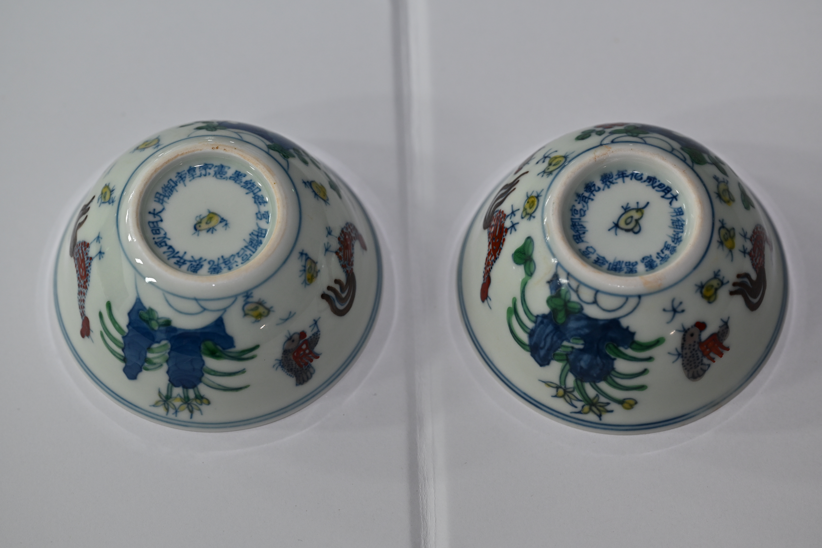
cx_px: 411
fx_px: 3596
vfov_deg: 8.7
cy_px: 274
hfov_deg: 13.0
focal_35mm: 158
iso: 320
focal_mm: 105
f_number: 4
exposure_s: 1/60
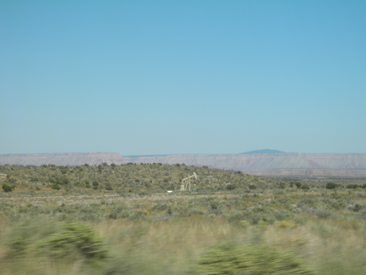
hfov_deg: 19.4
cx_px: 183
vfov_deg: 14.6
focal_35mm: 101
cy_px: 138
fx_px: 1068
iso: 64
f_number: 5.3
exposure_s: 1/160
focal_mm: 17.9
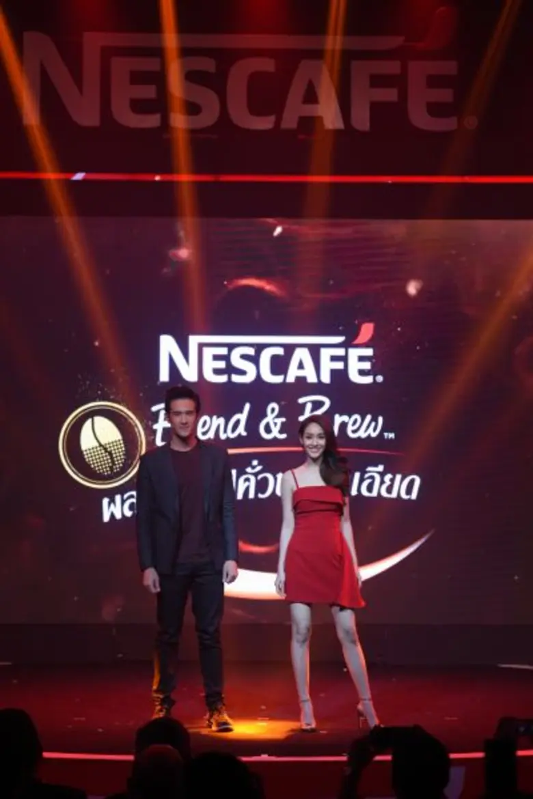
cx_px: 266
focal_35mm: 95
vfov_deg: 21.5
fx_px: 2110
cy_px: 400
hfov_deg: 14.4
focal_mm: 95
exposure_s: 1/250
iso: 1600
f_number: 5
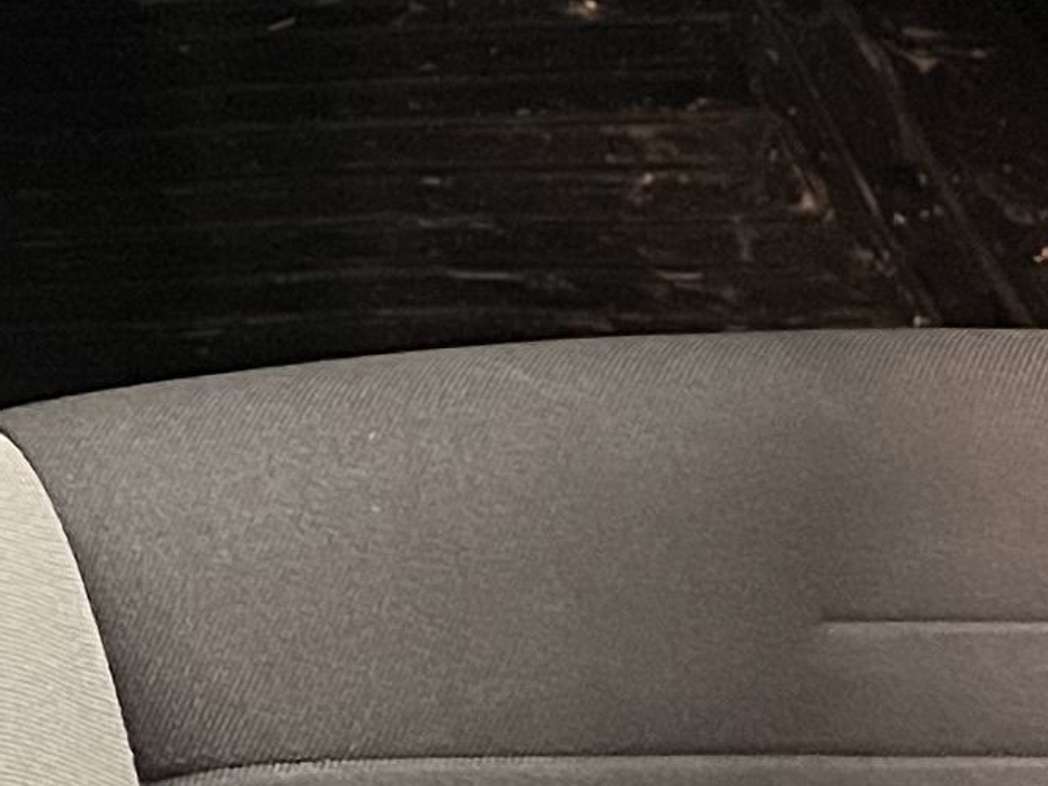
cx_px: -1265
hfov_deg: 11.0
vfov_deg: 8.9
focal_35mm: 157
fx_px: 4753
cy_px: -839
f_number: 1.5
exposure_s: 1/33
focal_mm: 5.7
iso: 640
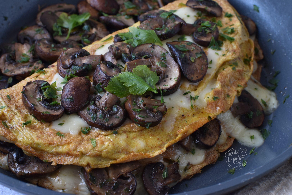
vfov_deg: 25.8
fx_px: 426
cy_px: 98
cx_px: 146
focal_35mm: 52
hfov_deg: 37.8
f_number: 8
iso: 200
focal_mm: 35
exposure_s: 1/1.3
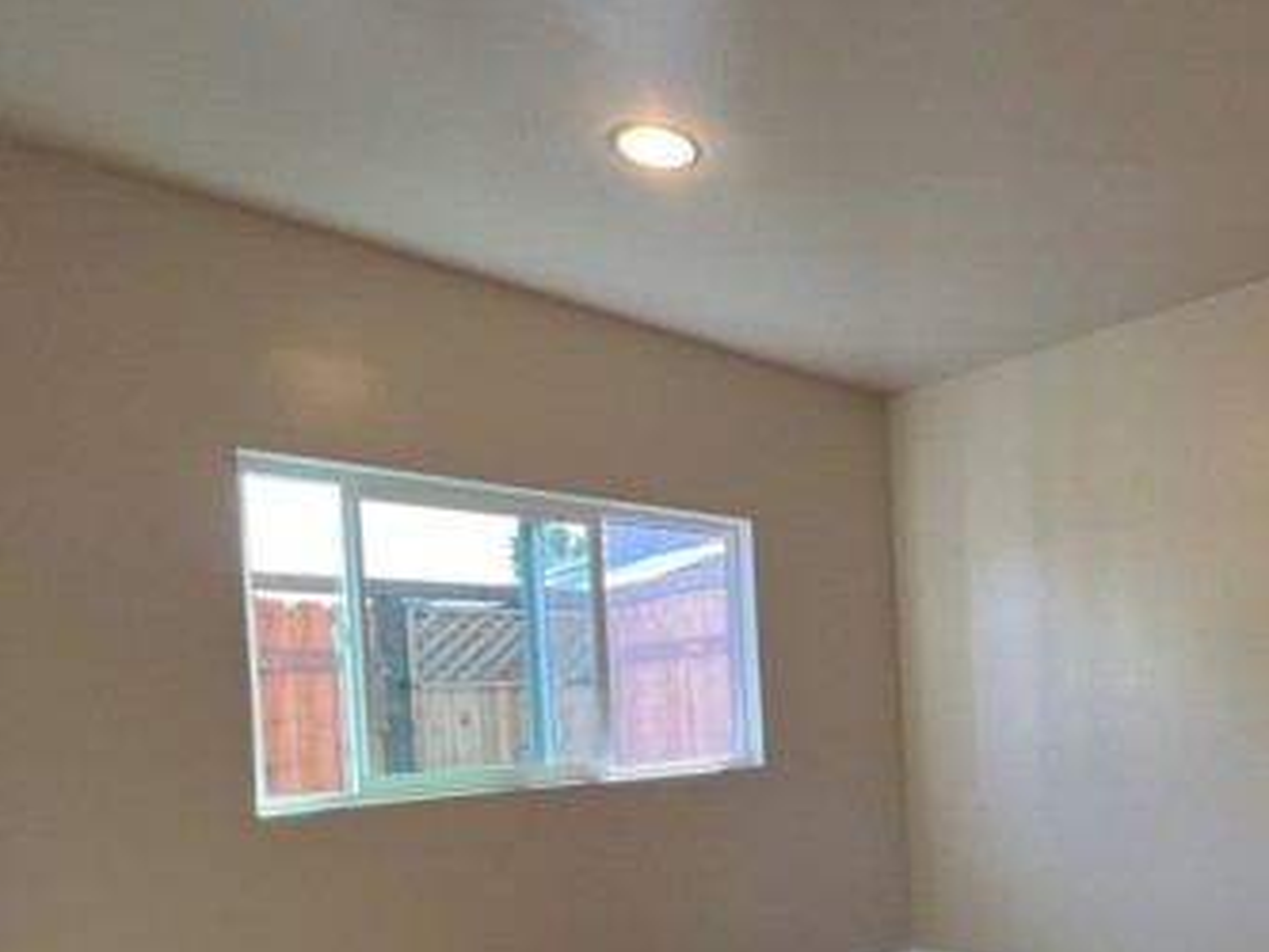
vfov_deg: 52.4
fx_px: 917
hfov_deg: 62.9
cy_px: 720
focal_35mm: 25
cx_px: 1033
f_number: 1.8
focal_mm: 1.57
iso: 50
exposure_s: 1/120
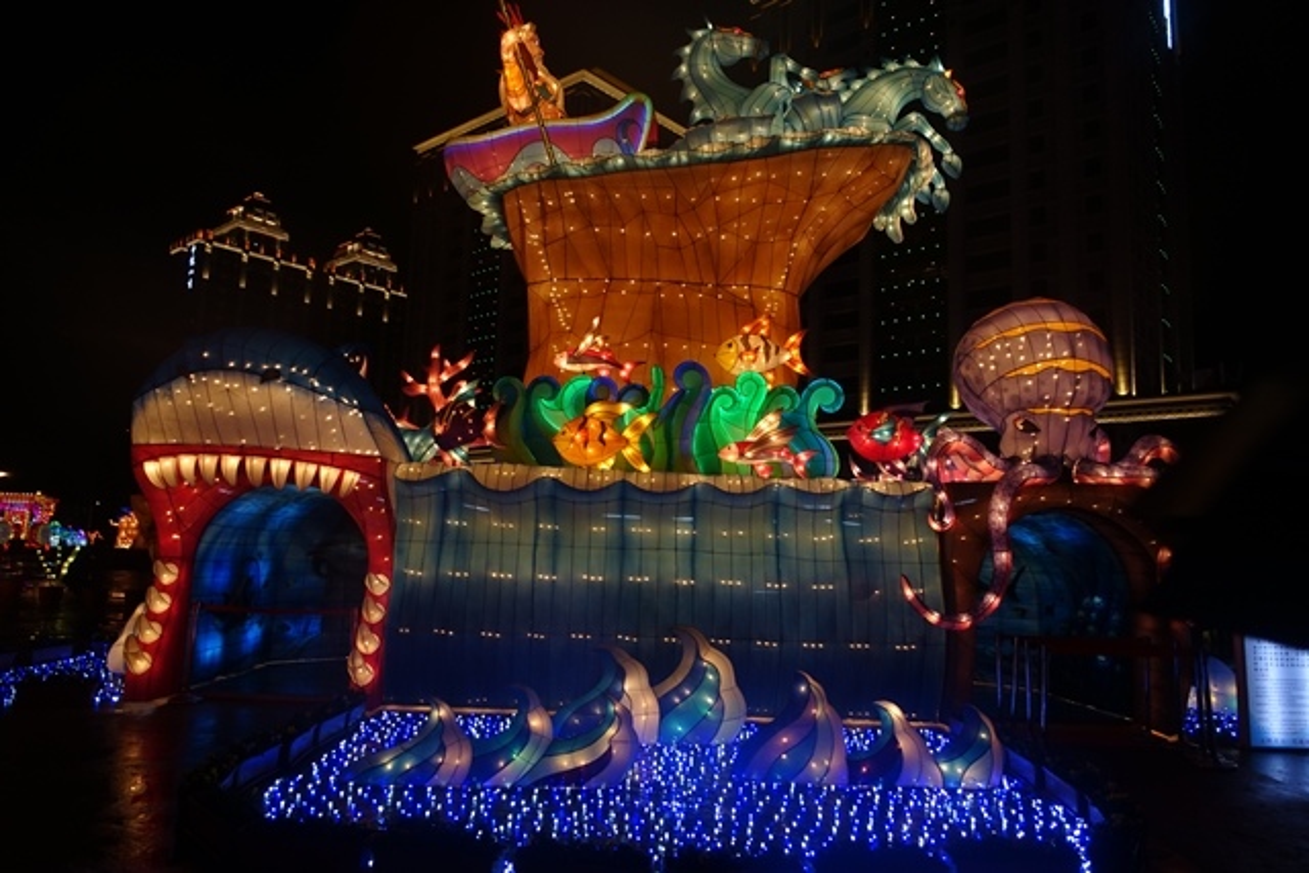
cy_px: 436
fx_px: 909
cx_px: 654
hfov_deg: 71.5
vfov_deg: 51.3
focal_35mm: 25
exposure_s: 1/80
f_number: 2
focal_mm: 9.08
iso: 125
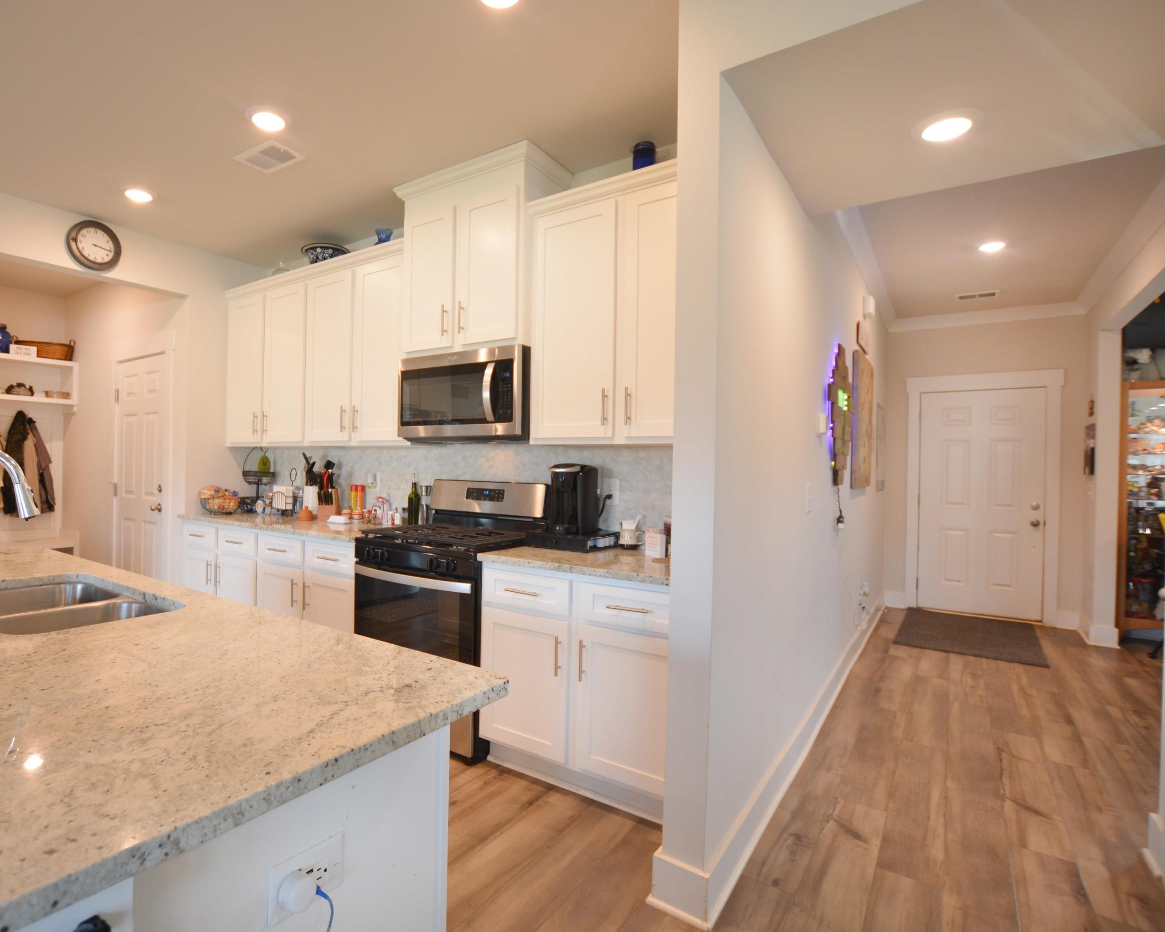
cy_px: 466
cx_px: 485
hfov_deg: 88.9
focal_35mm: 17
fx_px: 586
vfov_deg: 77.0
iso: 400
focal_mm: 10
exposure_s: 1/50
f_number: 3.5
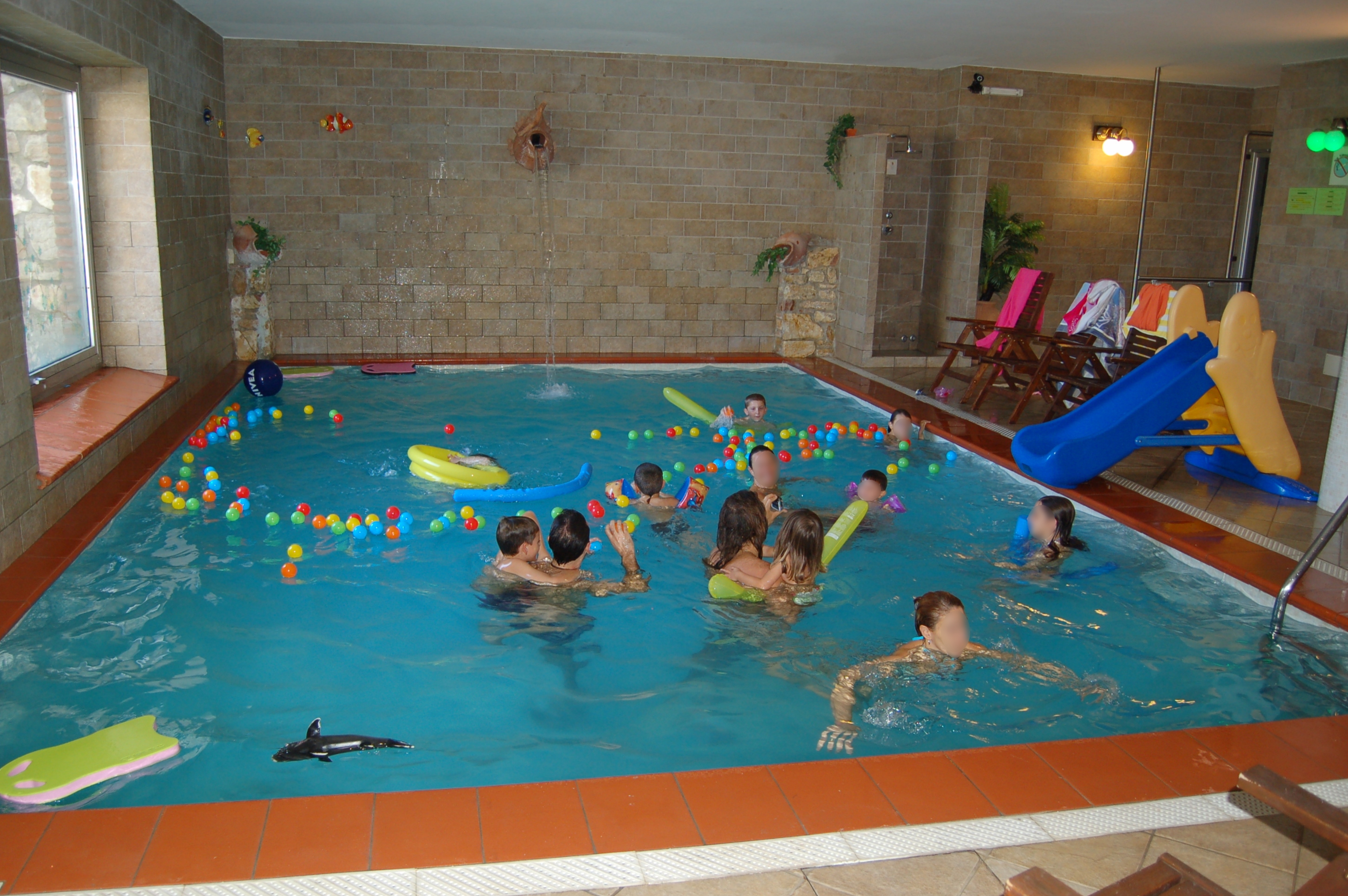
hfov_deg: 65.5
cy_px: 459
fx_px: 1048
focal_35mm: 28
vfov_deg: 46.3
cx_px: 654
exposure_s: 1/60
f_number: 3.5
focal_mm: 18
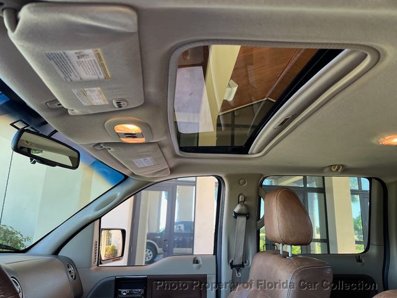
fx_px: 298
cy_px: 149
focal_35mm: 26
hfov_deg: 67.3
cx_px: 198
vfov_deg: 53.1
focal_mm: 5.7
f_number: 1.5
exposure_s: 1/121
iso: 80
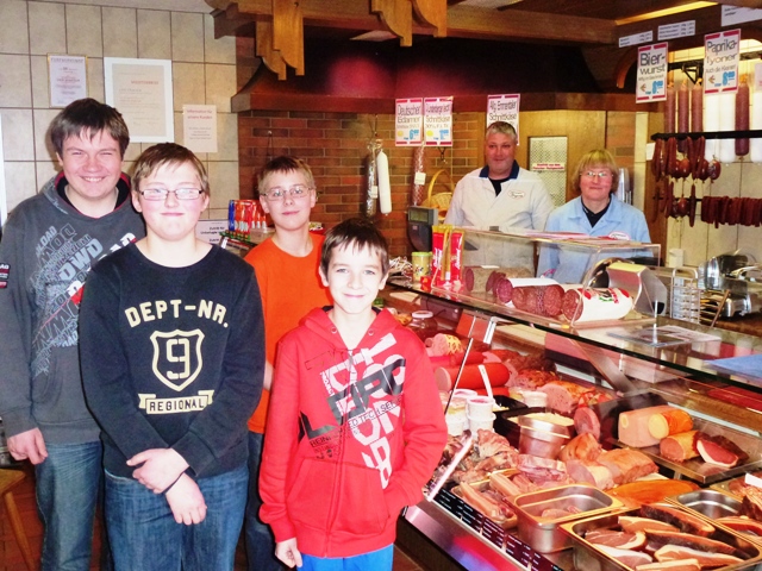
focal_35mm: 36
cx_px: 381
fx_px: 792
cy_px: 286
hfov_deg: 51.4
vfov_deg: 39.7
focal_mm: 6.4
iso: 400
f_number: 3.7
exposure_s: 1/60
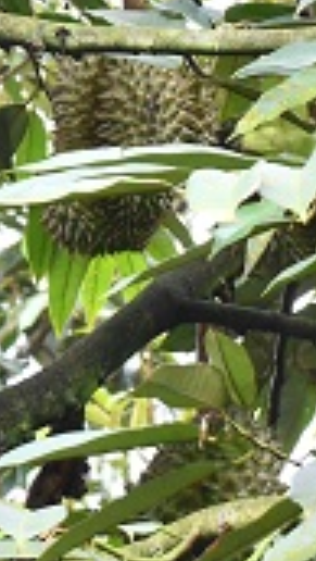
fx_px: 7701
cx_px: -407
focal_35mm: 518
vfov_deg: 4.2
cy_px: -16
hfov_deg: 2.3
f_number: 14
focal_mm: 95
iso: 1800
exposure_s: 1/50
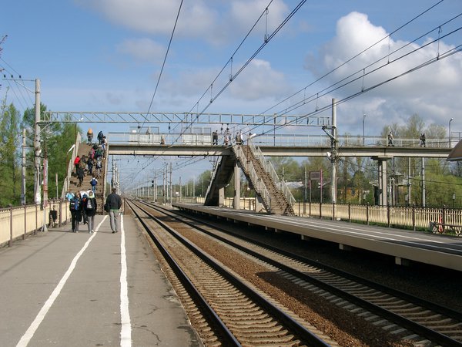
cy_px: 174
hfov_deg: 38.2
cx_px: 231
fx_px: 667
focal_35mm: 50
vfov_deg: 29.1
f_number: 4
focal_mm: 10.4
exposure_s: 1/867
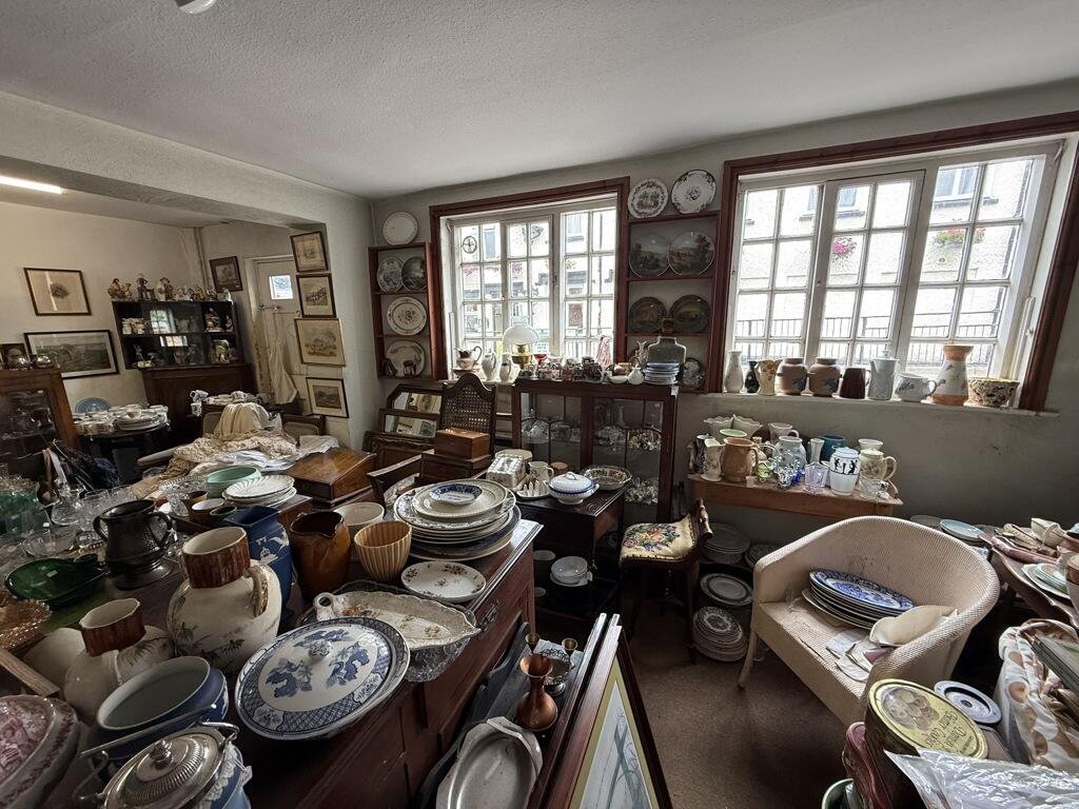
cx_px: 540
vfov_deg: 85.7
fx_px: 436
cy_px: 404
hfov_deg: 102.1
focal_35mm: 14
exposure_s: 1/99
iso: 160
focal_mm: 2.22
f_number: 2.2
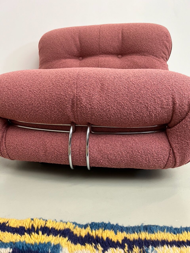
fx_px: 190
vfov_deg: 67.3
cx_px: 95
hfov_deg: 53.1
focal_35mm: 26
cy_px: 126
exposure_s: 1/120
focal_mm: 5.7
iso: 125
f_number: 1.5
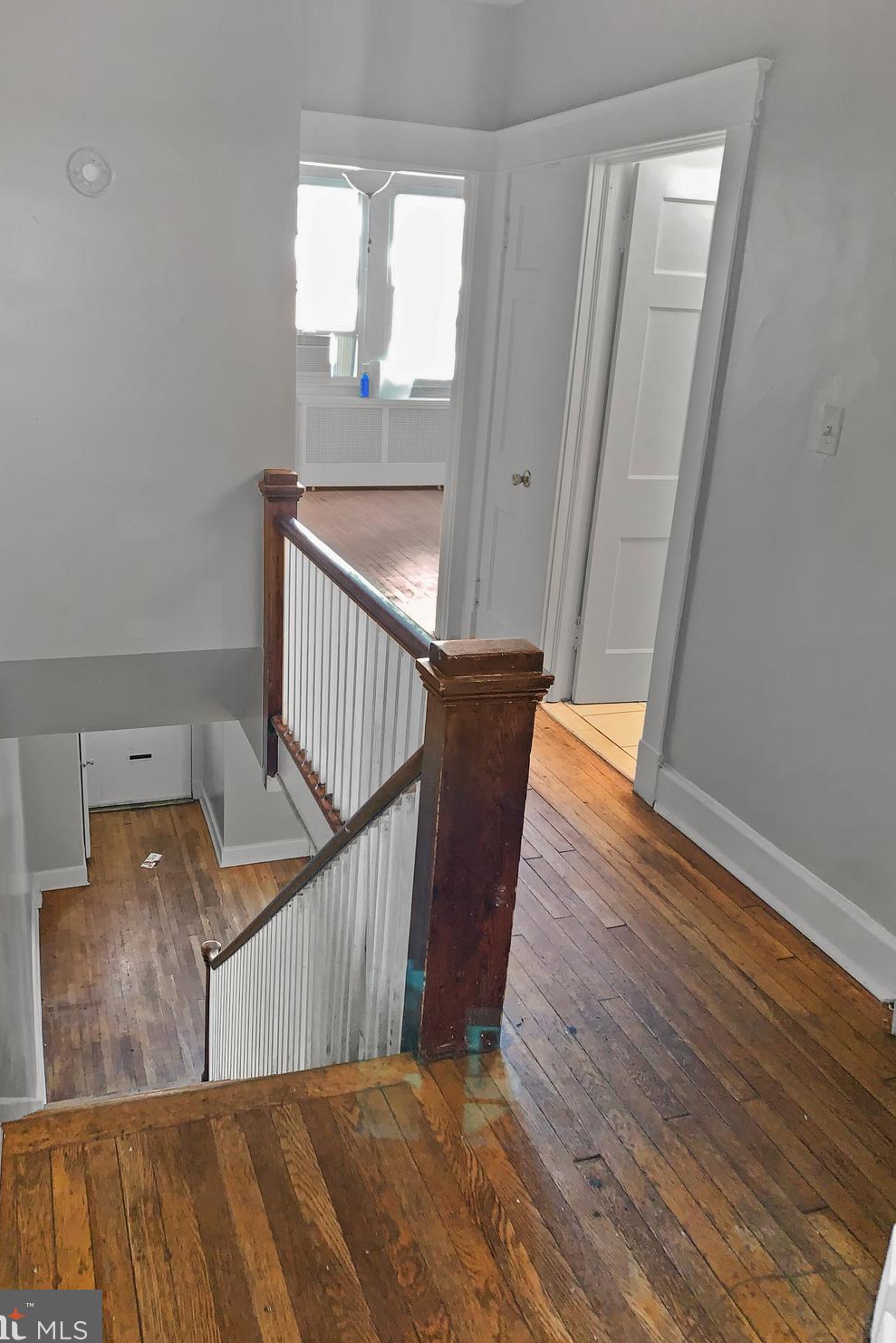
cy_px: 668
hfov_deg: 46.3
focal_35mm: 28
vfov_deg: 65.5
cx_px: 398
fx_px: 1045
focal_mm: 4.25
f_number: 1.8
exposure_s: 1/15
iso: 40
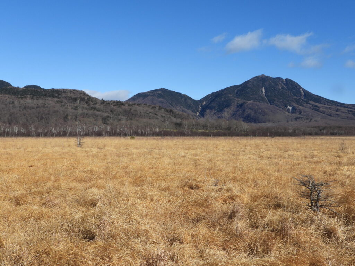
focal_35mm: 35
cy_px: 133
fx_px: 359
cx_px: 178
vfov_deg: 40.7
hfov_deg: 52.6
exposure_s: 1/1600
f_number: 3.5
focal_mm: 6.3
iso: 100
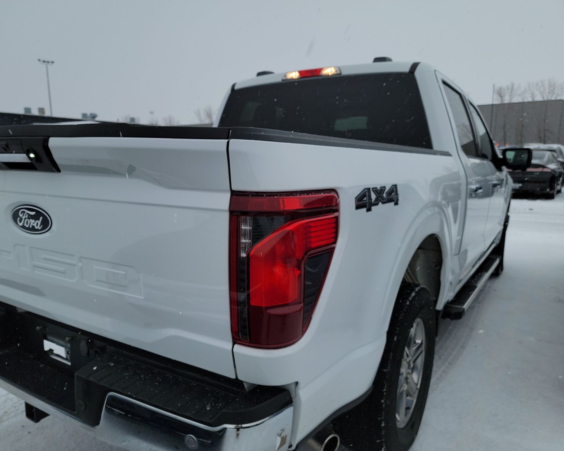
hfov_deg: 65.9
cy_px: 231
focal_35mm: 26
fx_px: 434
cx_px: 257
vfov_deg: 54.9
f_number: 1.8
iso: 50
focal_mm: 6.7
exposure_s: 1/438
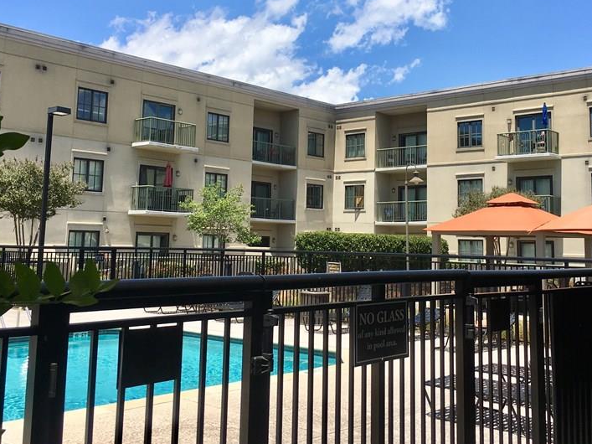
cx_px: 323
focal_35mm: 42
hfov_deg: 44.7
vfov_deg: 34.1
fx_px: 718
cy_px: 161
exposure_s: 1/1709
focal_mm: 4.15
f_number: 2.2
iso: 25
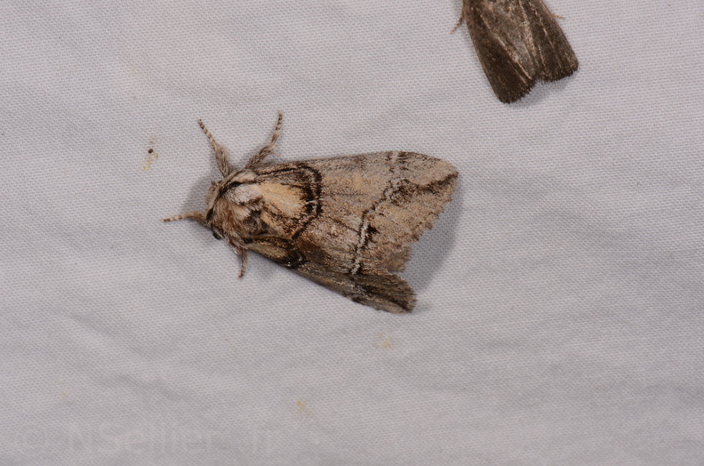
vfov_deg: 10.7
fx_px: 2487
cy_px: 233
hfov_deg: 16.1
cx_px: 352
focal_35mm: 128
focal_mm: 85
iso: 100
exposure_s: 1/60
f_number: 25
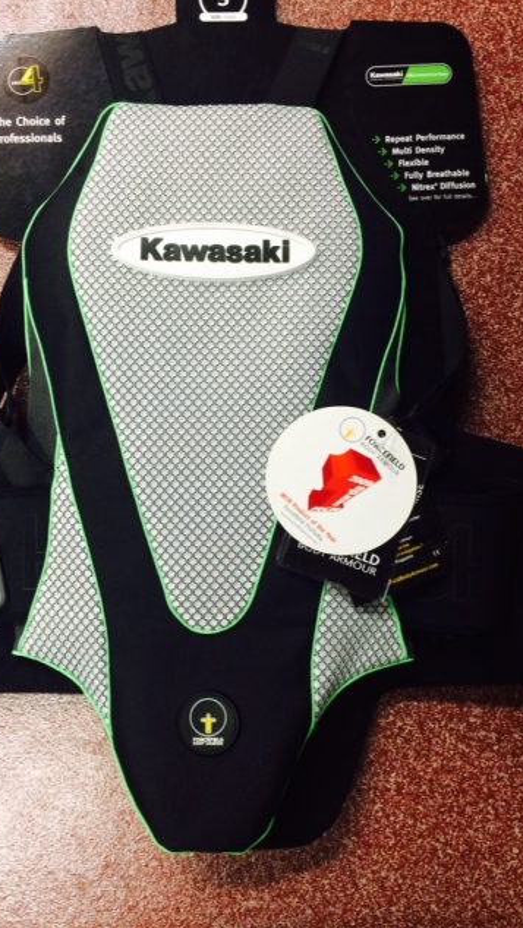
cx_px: 212
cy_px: 461
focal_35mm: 33
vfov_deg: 59.5
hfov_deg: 35.6
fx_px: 813
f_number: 2.2
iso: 200
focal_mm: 4.12
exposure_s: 1/33
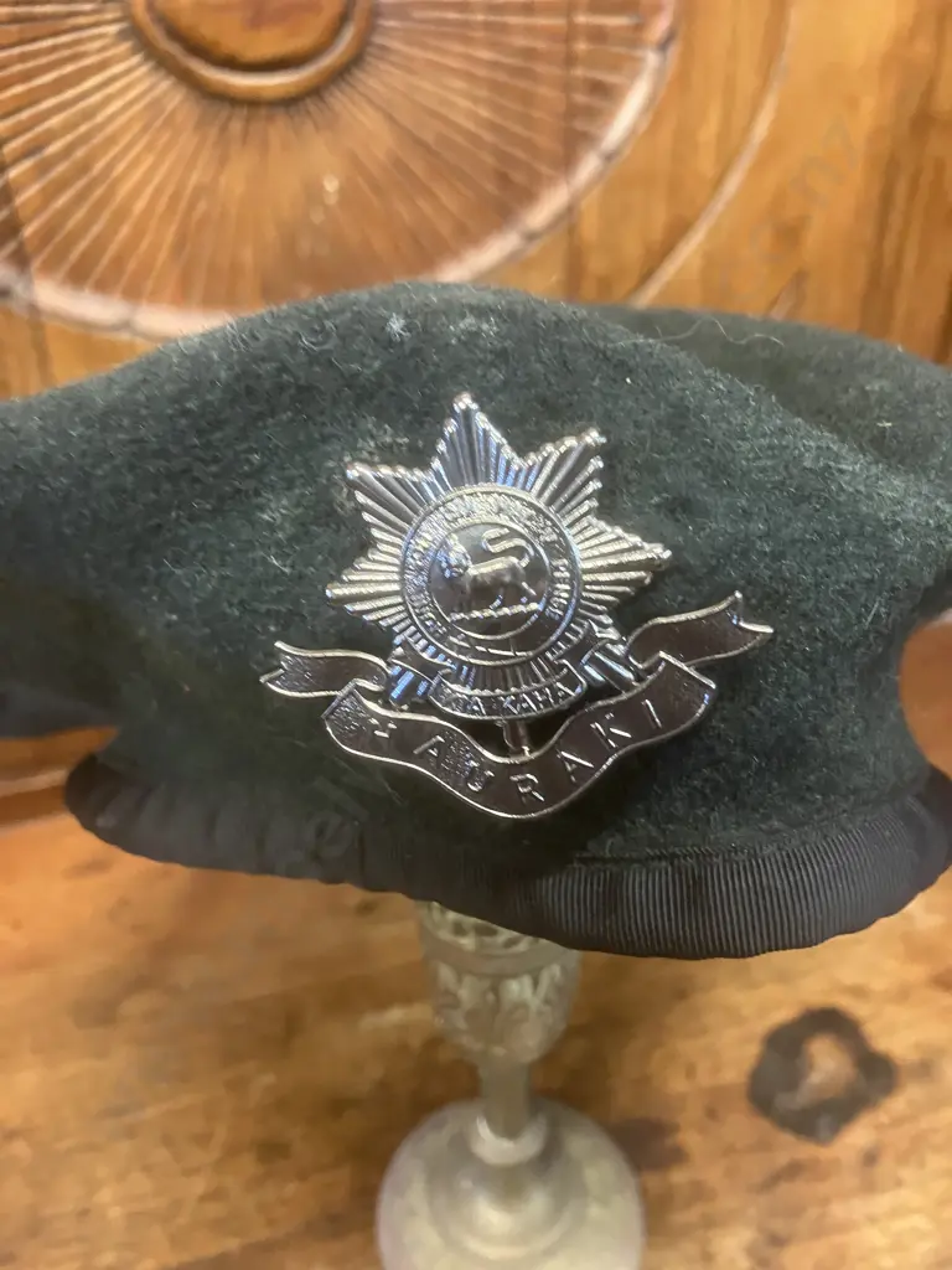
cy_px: 635
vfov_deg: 63.4
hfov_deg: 49.7
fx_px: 1027
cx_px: 476
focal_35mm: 28
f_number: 1.8
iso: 500
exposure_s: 1/25
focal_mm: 3.99
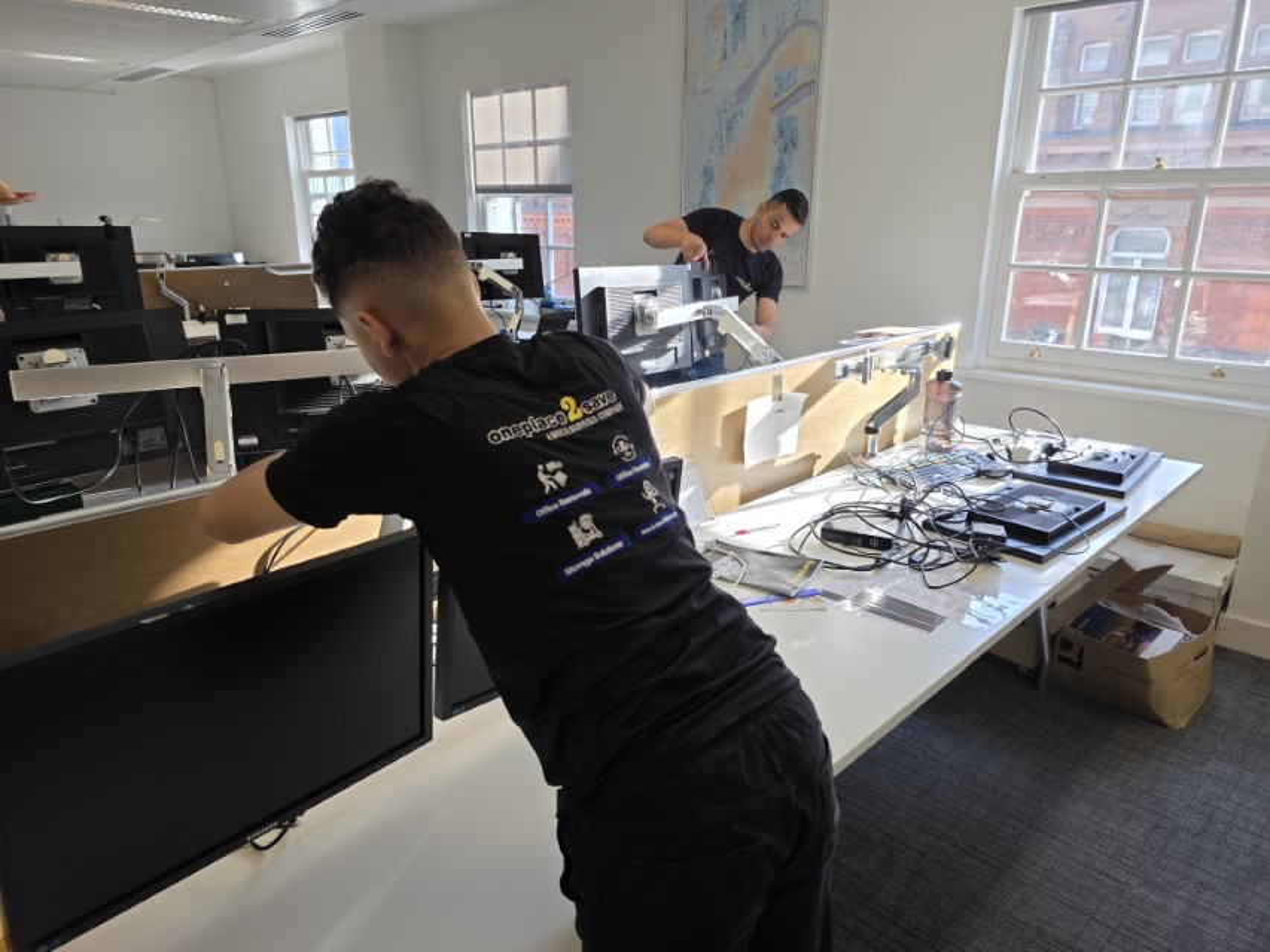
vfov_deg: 58.9
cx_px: 635
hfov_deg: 73.9
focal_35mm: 23
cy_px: 476
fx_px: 844
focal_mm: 6.3
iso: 50
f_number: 1.7
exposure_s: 1/180
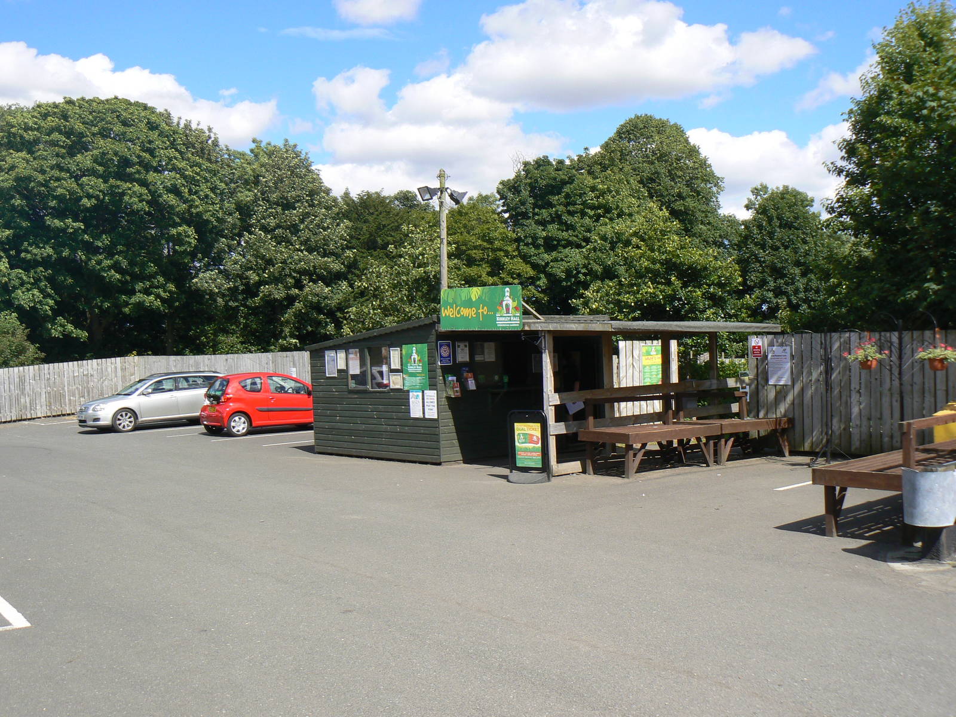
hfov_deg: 51.4
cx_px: 478
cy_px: 358
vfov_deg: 39.7
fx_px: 994
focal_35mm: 36
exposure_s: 1/400
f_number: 5.6
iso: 80
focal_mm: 6
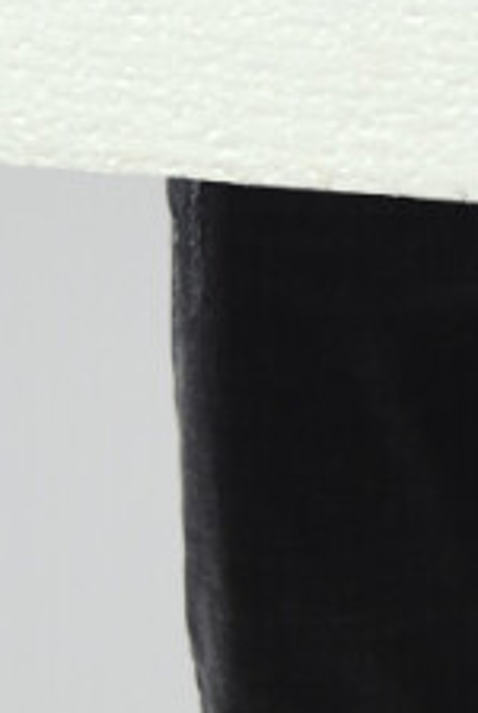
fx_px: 5519
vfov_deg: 7.1
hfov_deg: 4.9
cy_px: -773
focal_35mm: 278
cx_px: 733
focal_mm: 52
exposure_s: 1/125
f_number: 6.3
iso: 400
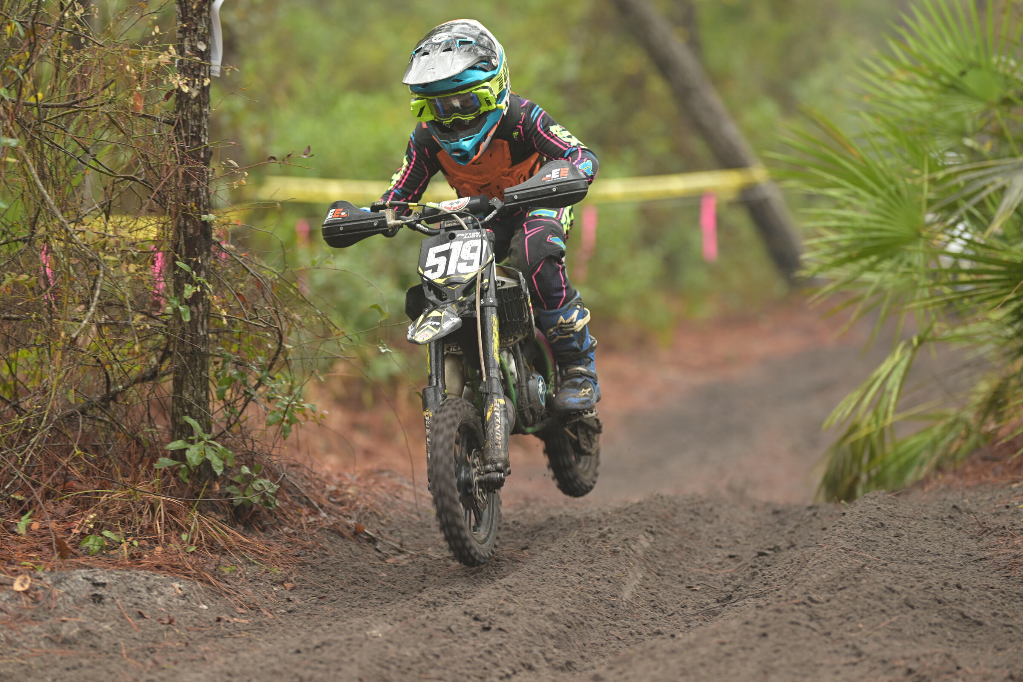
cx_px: 512
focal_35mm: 135
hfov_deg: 15.2
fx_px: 3836
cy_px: 341
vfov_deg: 10.2
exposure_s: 1/640
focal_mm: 135
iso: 500
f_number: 1.8
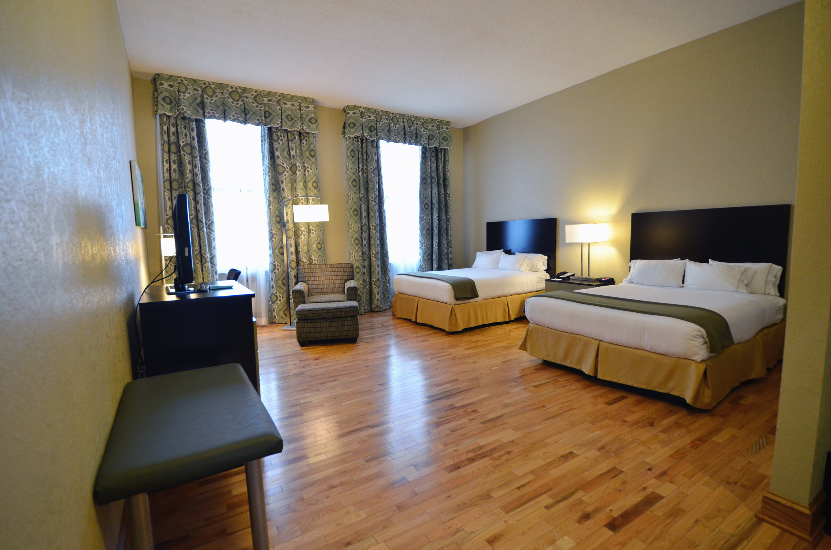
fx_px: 380
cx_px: 416
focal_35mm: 16
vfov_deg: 71.8
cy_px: 275
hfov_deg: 95.1
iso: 800
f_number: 3.5
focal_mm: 11
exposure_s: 1/50
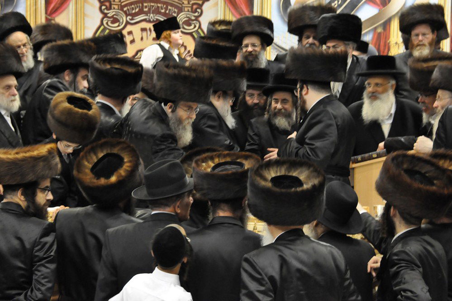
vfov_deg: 16.2
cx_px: 226
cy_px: 150
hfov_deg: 24.2
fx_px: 1054
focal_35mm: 84
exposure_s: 1/40
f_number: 5.3
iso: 2500
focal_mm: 56
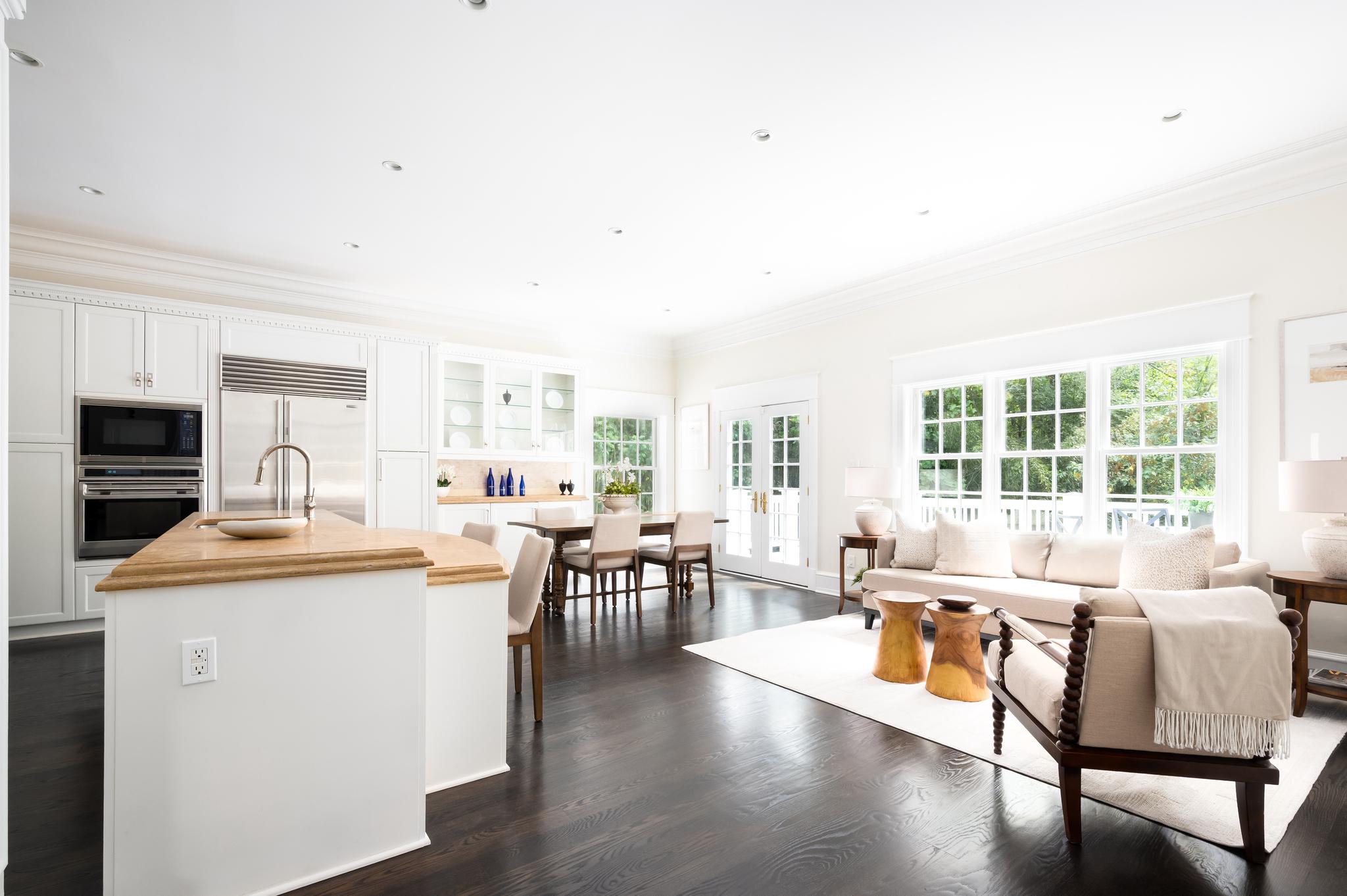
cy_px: 448
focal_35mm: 16
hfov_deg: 96.8
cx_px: 674
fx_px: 598
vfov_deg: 73.7
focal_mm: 16
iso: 800
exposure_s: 1/20
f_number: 13
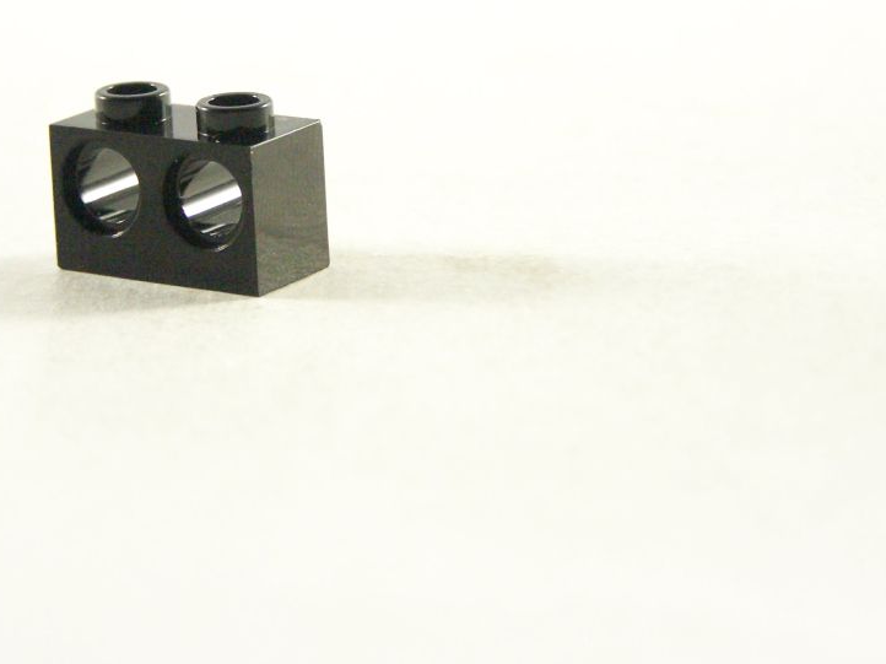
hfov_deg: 11.9
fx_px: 4247
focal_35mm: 166
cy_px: 195
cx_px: 357
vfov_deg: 8.9
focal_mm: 19.4
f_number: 3.2
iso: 400
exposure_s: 1/60
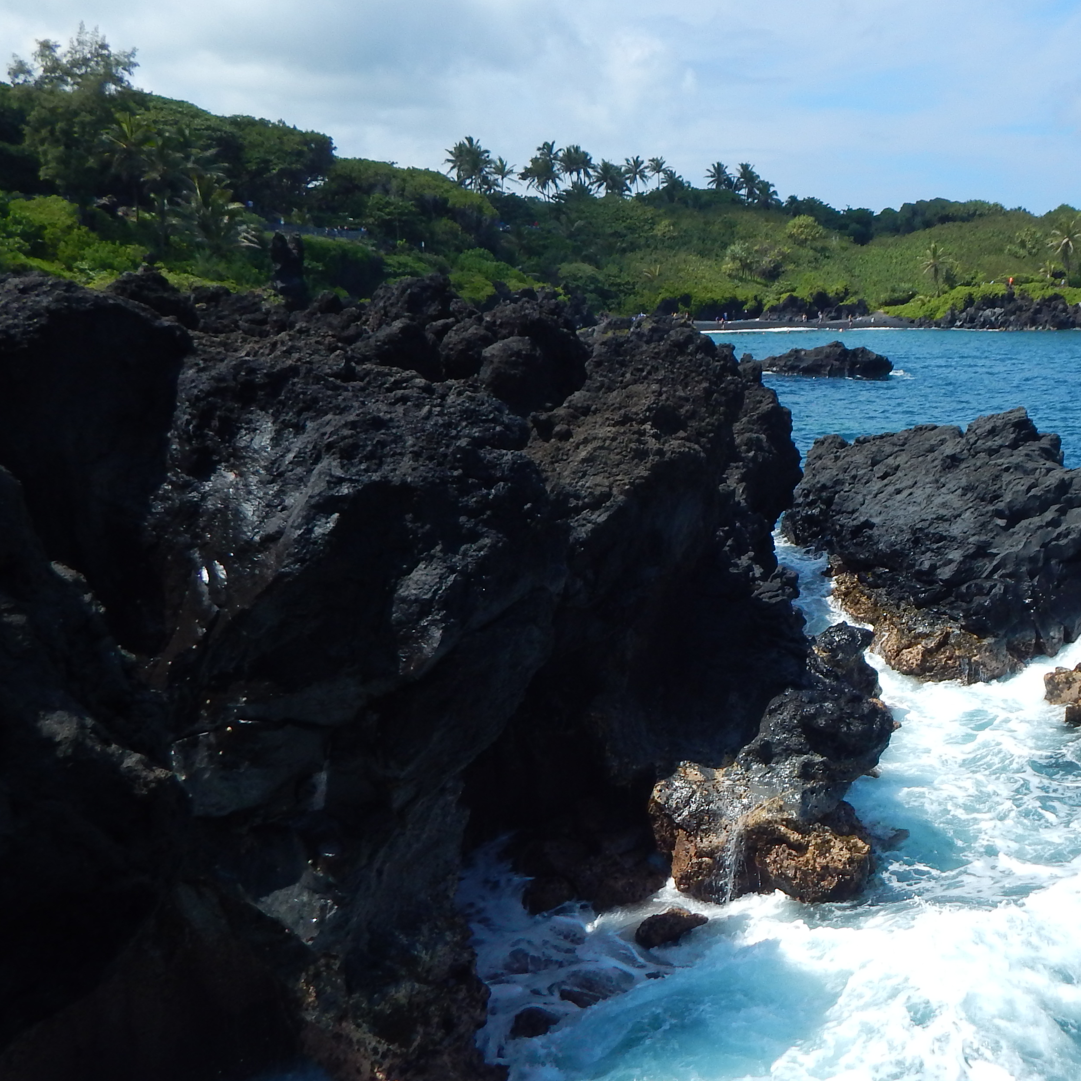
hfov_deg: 43.7
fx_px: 1272
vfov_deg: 46.0
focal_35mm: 36
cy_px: 581
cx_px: 875
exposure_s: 1/640
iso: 125
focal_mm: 4
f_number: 6
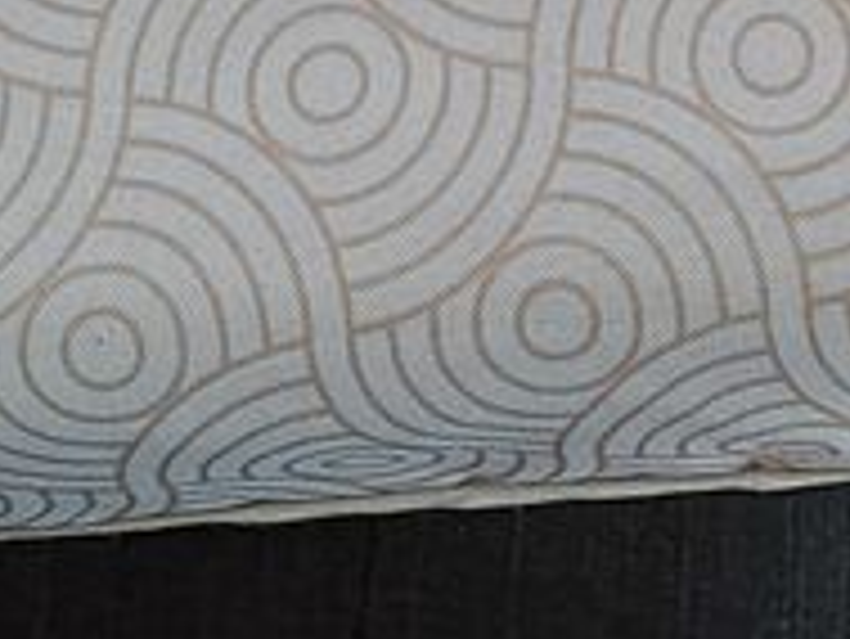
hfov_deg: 14.9
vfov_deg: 10.6
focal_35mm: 132
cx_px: 585
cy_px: -477
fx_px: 3243
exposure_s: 1/50
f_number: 1.8
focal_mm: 4.65
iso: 32
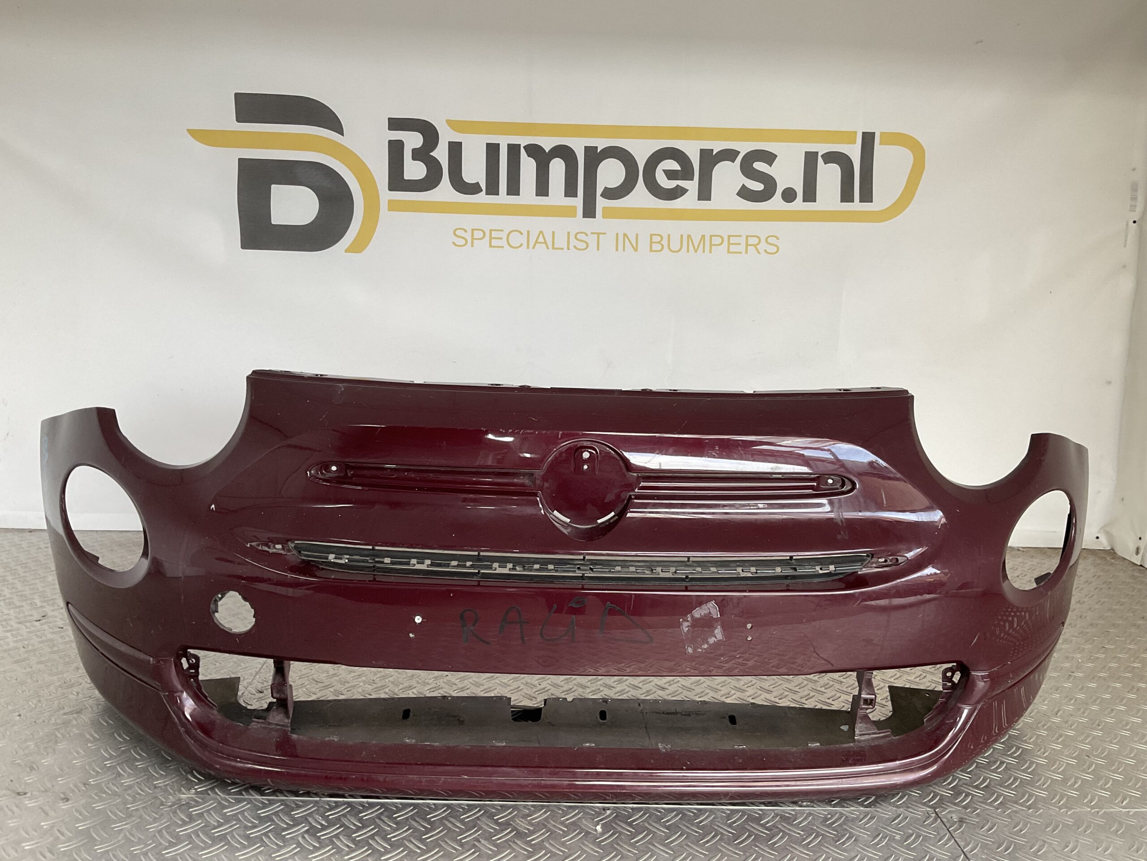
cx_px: 574
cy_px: 430
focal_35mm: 29
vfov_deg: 48.2
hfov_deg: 61.7
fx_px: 961
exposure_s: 1/120
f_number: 1.8
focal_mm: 3
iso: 64
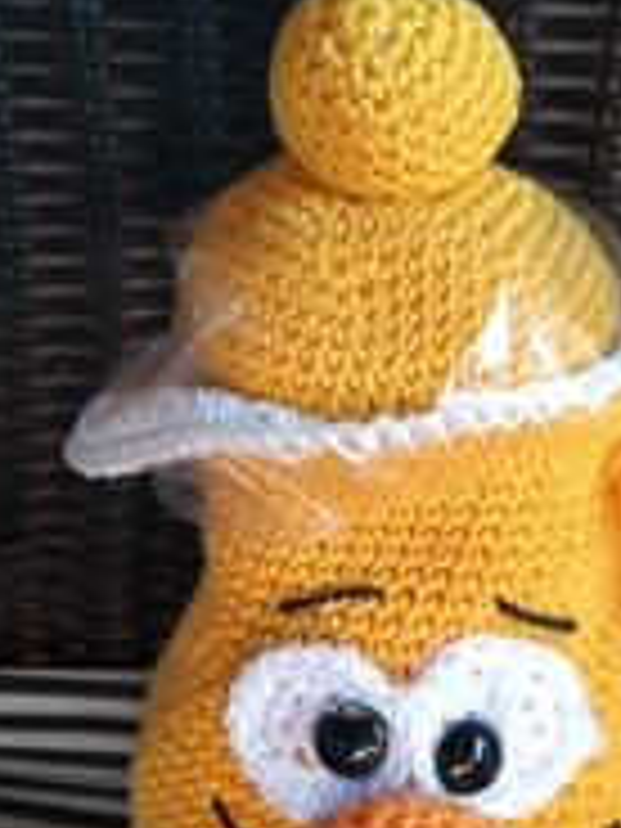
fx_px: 1579
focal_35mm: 66
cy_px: 500
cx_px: 405
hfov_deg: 22.2
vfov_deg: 29.3
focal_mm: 3.83
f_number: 2.2
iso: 250
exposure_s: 1/33.3
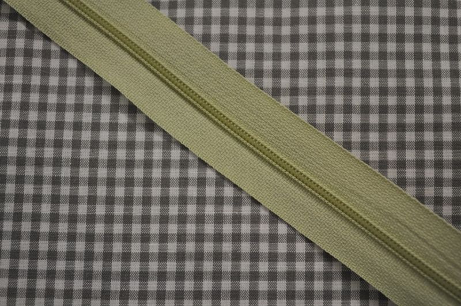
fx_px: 767
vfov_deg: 22.6
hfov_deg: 33.4
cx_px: 230
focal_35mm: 60
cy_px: 153
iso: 560
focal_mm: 40
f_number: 5.3
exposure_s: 1/60
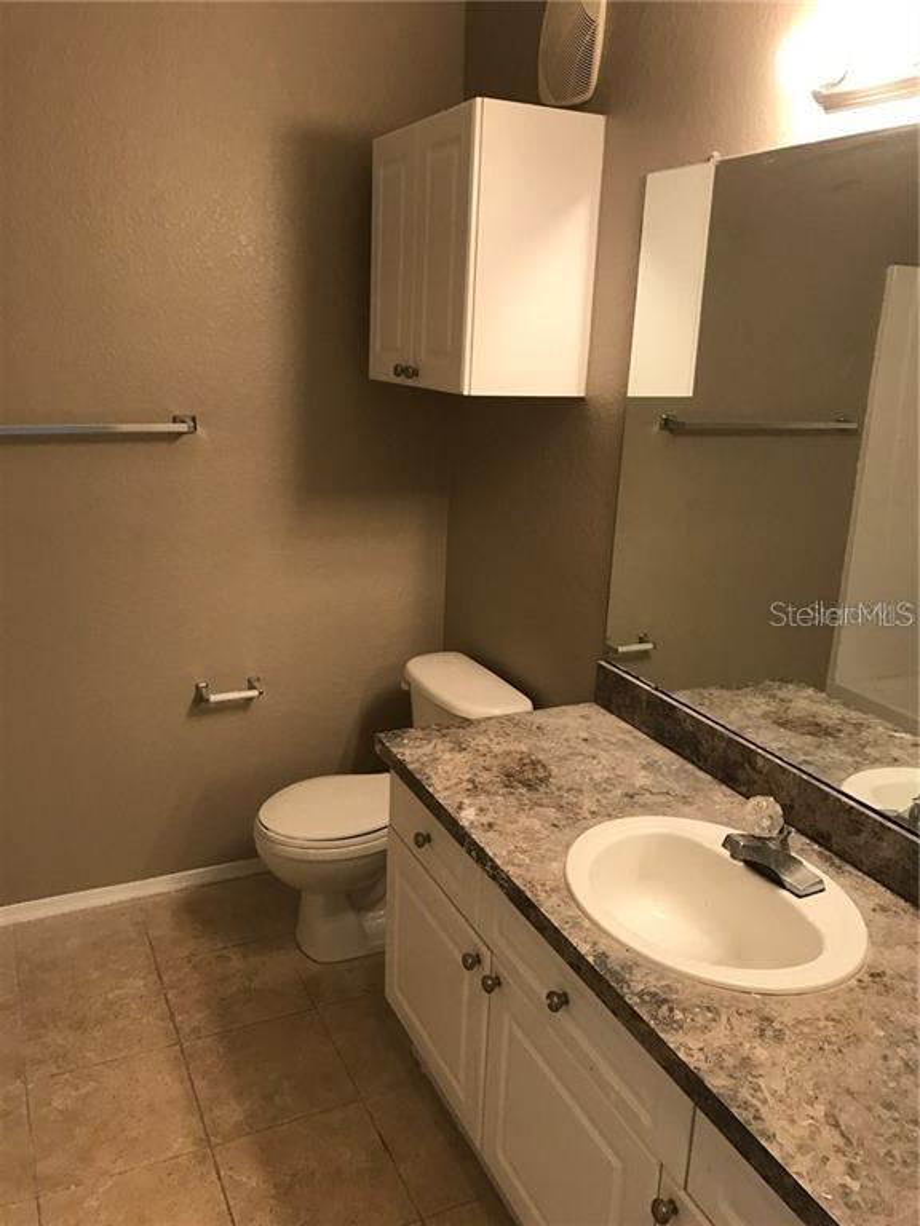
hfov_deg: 49.7
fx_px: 992
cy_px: 613
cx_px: 460
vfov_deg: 63.4
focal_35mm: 28
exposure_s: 1/17
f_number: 1.8
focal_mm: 3.99
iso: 40
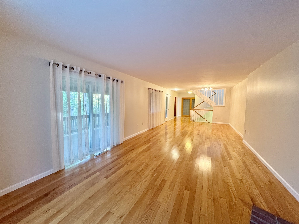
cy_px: 112
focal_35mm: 14
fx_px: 121
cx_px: 150
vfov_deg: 85.7
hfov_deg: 102.1
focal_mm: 2.22
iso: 500
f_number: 2.2
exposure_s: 1/60
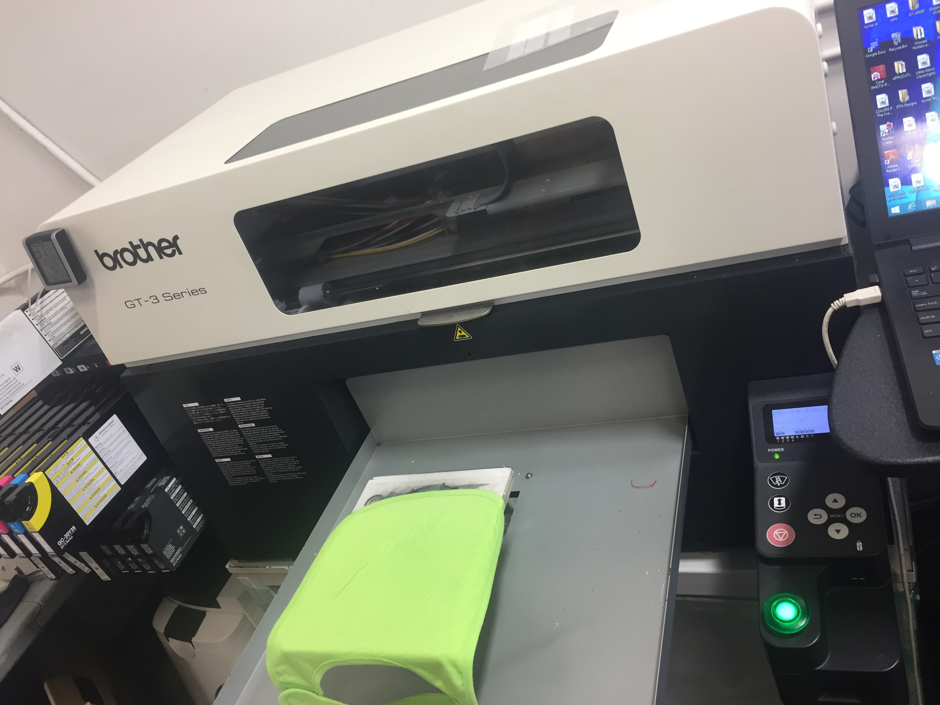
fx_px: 787
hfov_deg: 61.7
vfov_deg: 48.2
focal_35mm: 29
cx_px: 470
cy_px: 352
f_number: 2.2
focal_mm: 4.15
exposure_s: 1/30
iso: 64
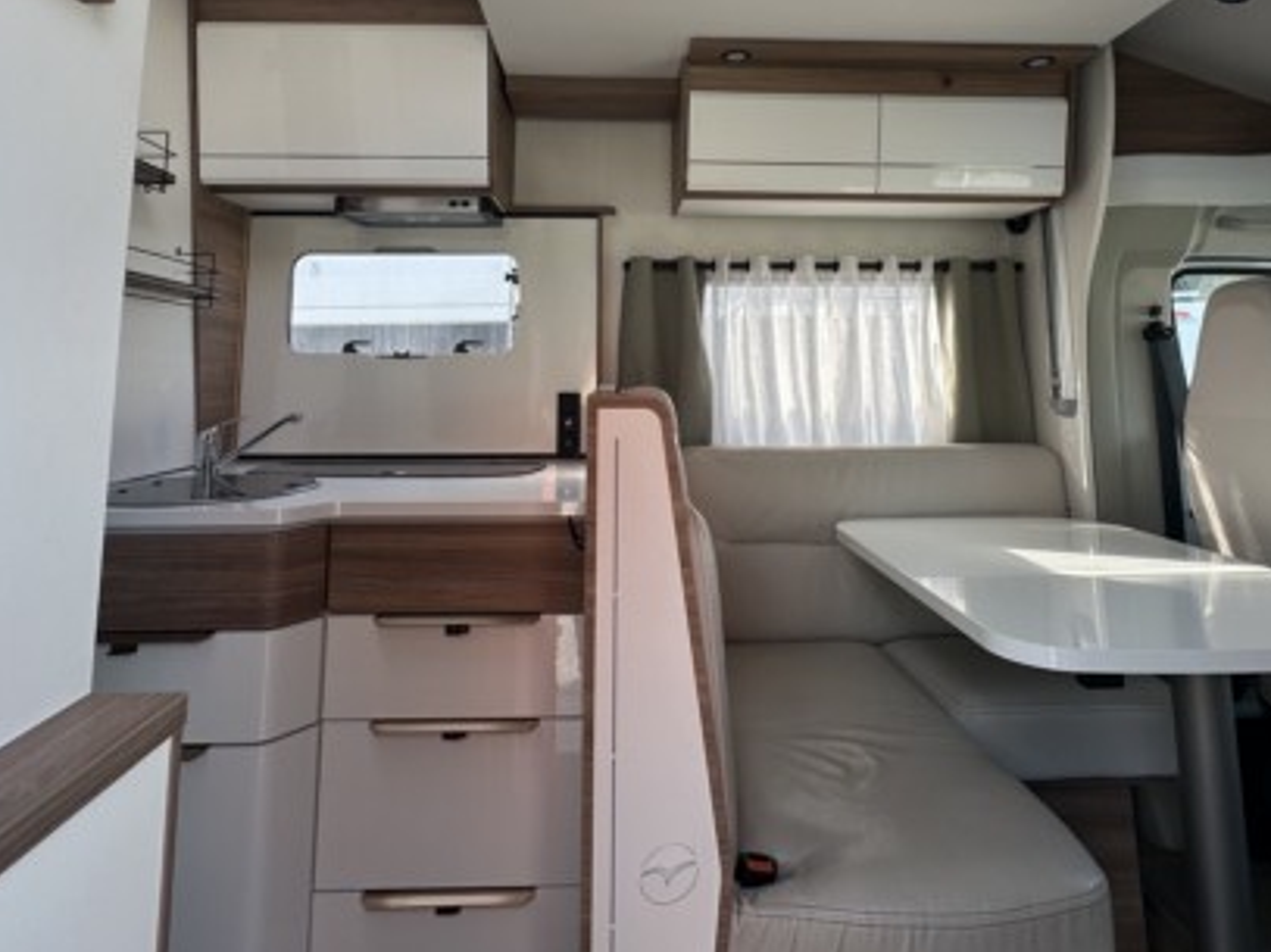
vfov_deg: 58.7
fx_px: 808
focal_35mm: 22
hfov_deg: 76.4
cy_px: 268
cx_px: 640
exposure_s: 1/145
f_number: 2.2
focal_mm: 2.22
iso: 40
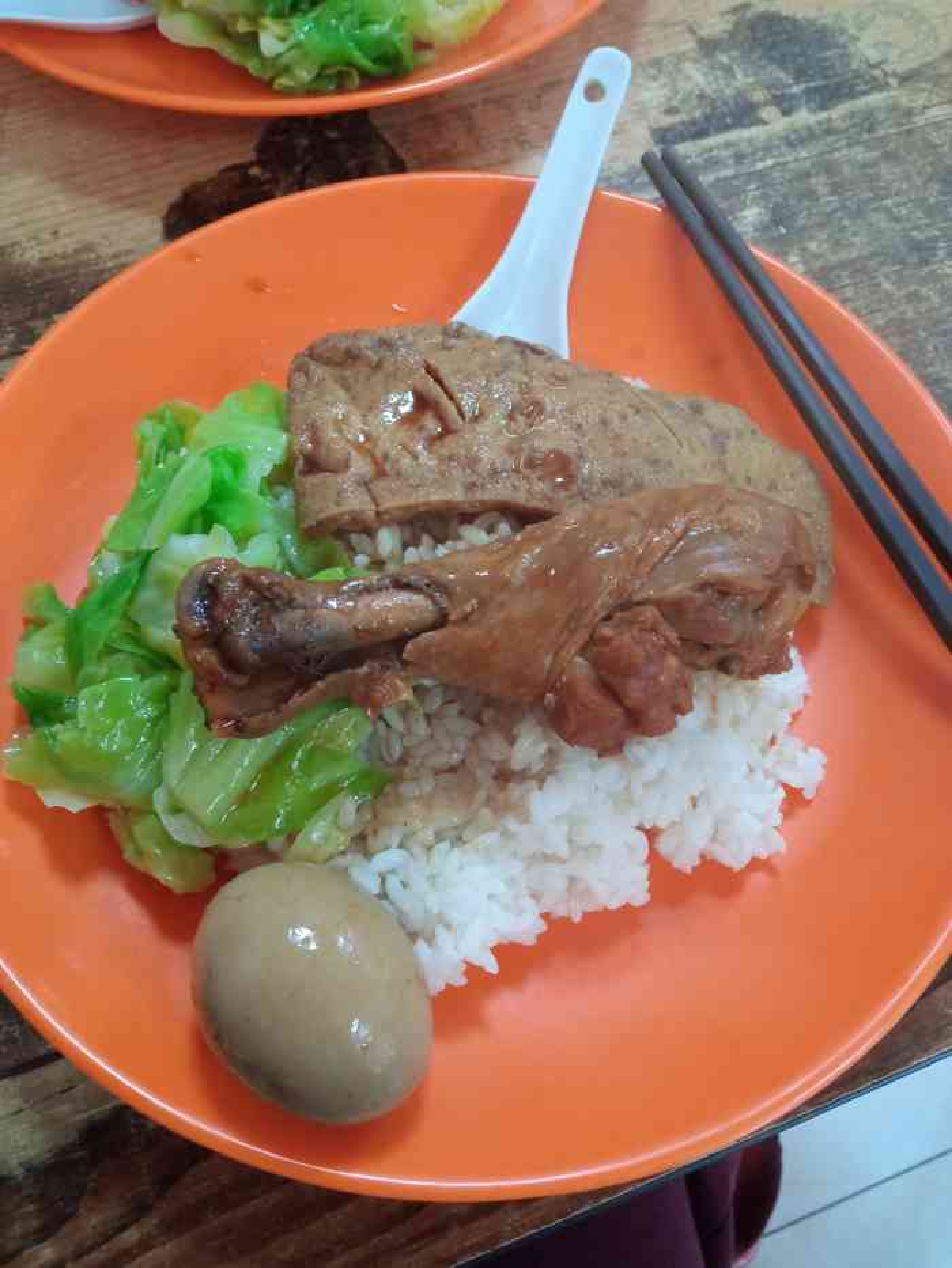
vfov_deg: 65.3
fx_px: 990
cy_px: 634
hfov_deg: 51.4
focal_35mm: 27
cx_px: 476
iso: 890
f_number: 2.2
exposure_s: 1/25.1
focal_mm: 3.79
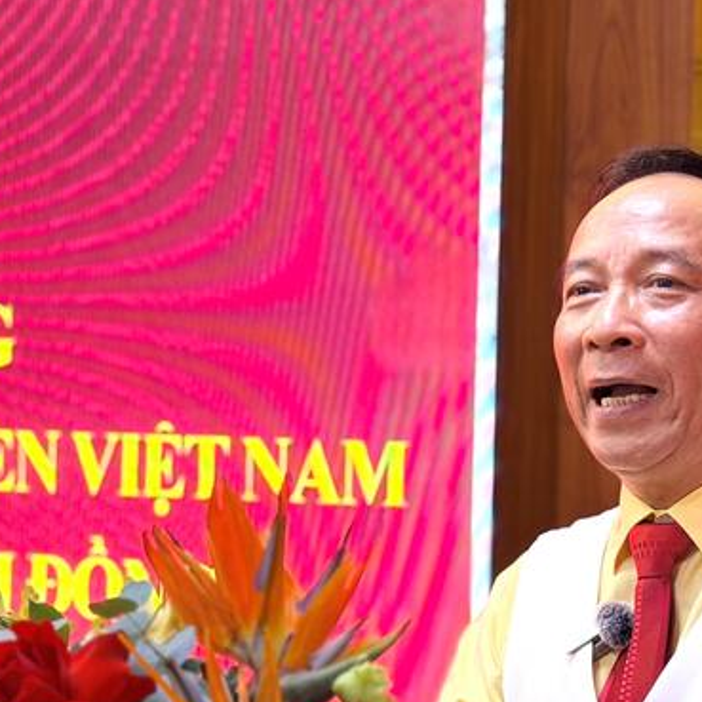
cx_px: 458
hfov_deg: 18.8
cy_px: 472
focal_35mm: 92
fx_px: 2111
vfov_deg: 18.8
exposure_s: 1/50
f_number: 1.78
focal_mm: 6.76
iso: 125
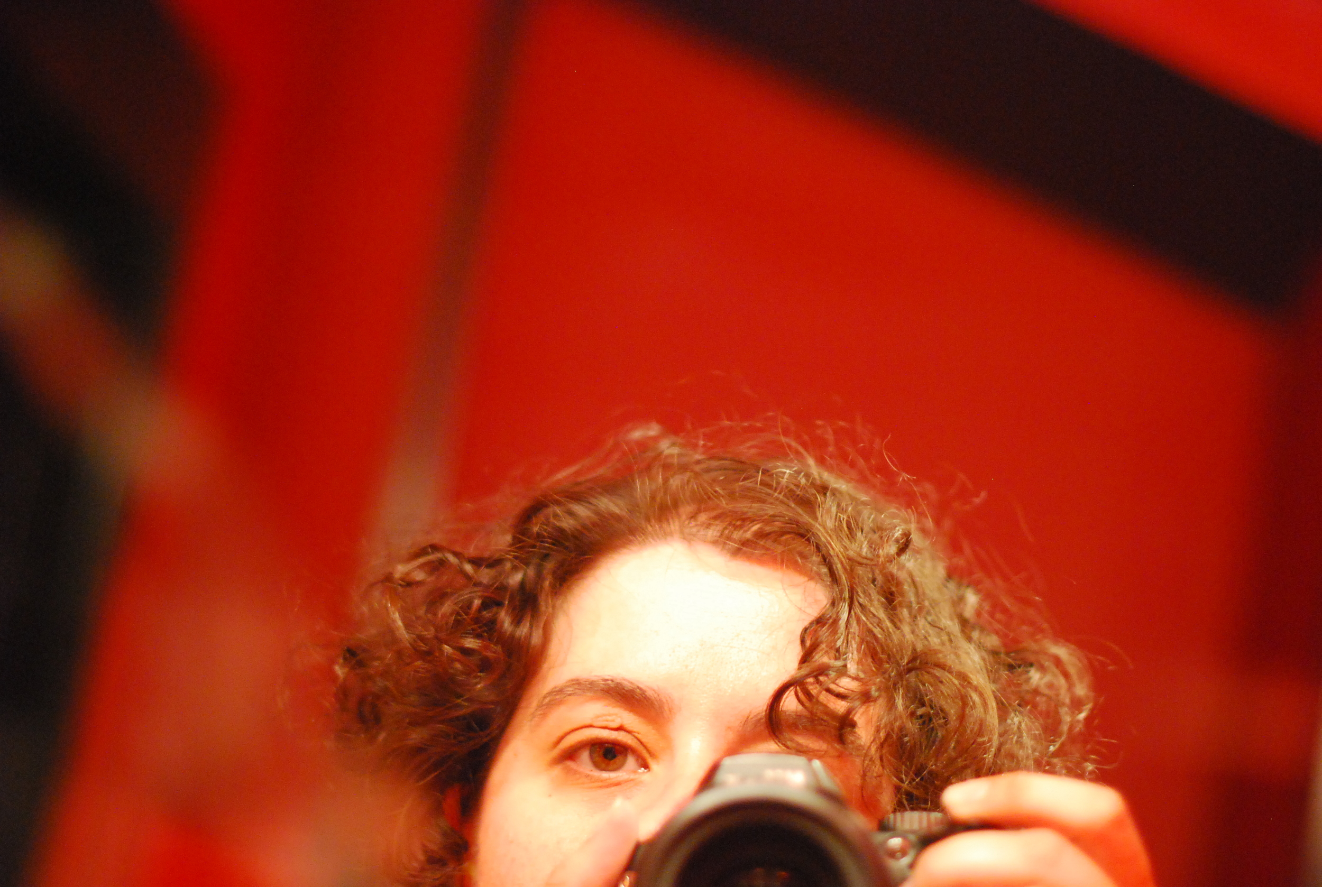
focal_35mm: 75
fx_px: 2760
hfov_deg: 26.9
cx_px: 661
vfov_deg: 18.3
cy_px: 444
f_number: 1.4
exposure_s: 1/40
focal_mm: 50
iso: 1600
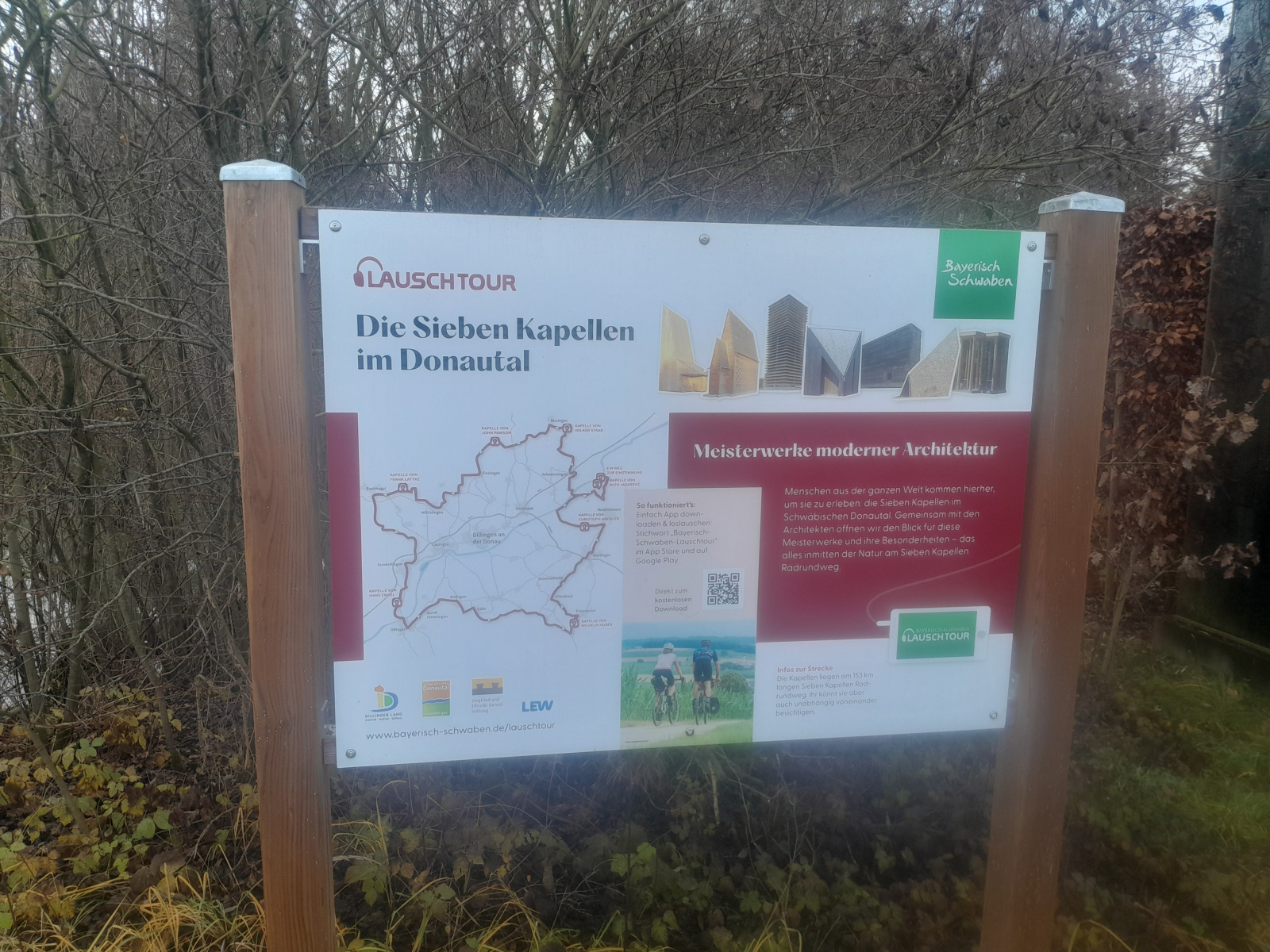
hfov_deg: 67.3
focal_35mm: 26
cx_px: 635
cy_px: 476
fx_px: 954
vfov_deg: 53.1
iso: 40
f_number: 1.8
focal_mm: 3.98
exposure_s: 1/100
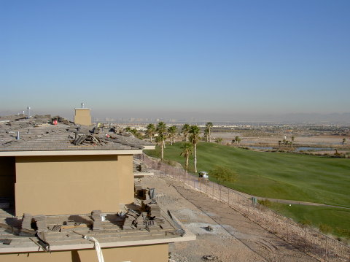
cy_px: 131
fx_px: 394
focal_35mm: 39
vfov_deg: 36.8
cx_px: 175
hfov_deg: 47.9
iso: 100
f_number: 4.7
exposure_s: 1/500
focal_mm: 8
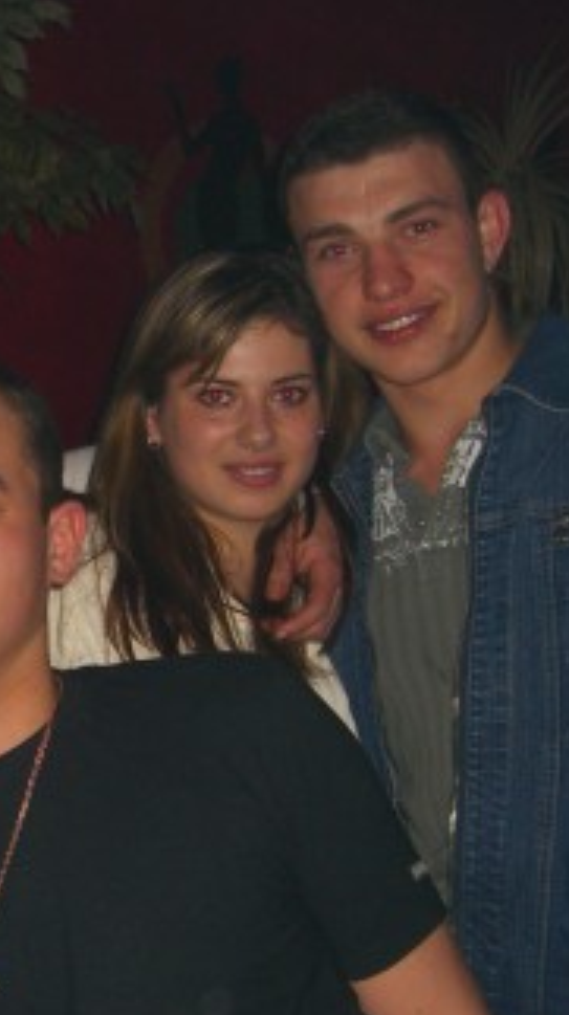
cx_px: -28
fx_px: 2071
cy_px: 650
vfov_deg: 27.4
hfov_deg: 15.3
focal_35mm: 77
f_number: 2.8
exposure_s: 1/60
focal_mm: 7.9
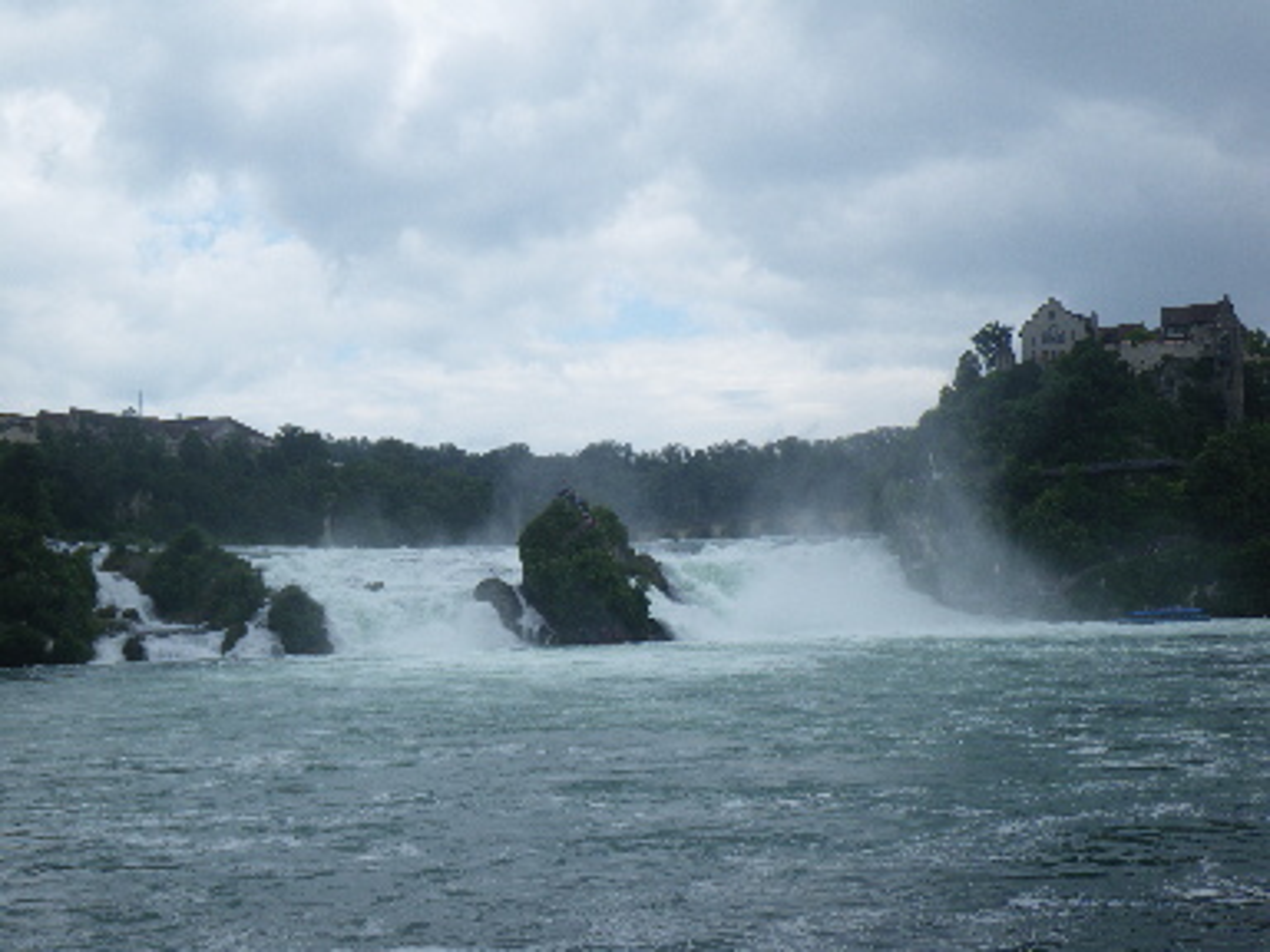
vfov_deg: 34.3
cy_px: 476
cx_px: 635
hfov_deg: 44.8
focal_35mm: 42
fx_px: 1541
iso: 50
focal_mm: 7.5
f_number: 5
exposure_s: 1/200
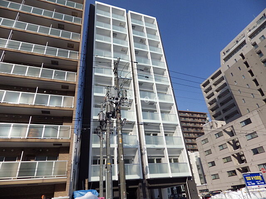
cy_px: 100
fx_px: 169
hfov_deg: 76.4
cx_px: 133
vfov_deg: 61.1
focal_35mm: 22
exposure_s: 1/200
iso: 100
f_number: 9.7
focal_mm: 4
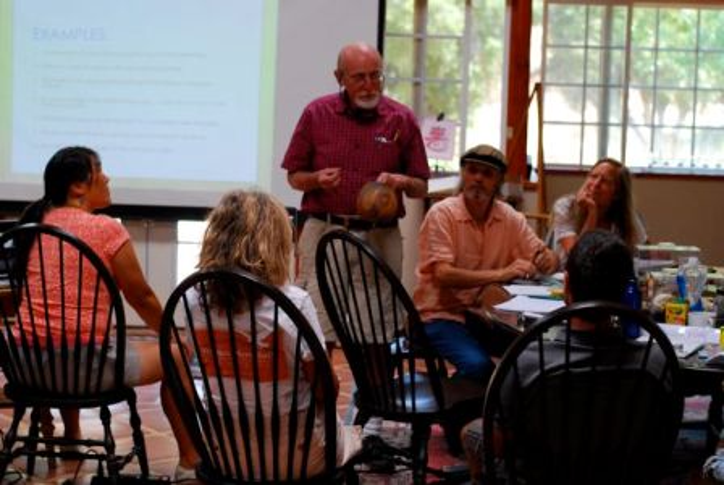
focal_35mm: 75
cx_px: 362
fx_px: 1510
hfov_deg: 27.0
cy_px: 242
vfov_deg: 18.2
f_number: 3.2
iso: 400
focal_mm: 50
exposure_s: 1/200
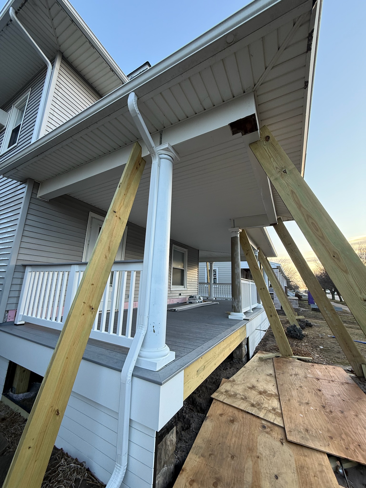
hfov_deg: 85.7
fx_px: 197
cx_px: 183
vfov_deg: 102.1
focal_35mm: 14
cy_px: 244
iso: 50
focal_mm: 2.22
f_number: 2.2
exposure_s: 1/193
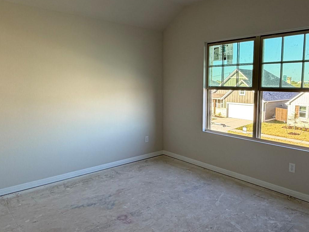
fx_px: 250
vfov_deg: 49.7
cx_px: 168
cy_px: 108
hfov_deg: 63.3
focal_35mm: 28
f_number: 2.2
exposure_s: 1/121
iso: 80
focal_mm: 2.22
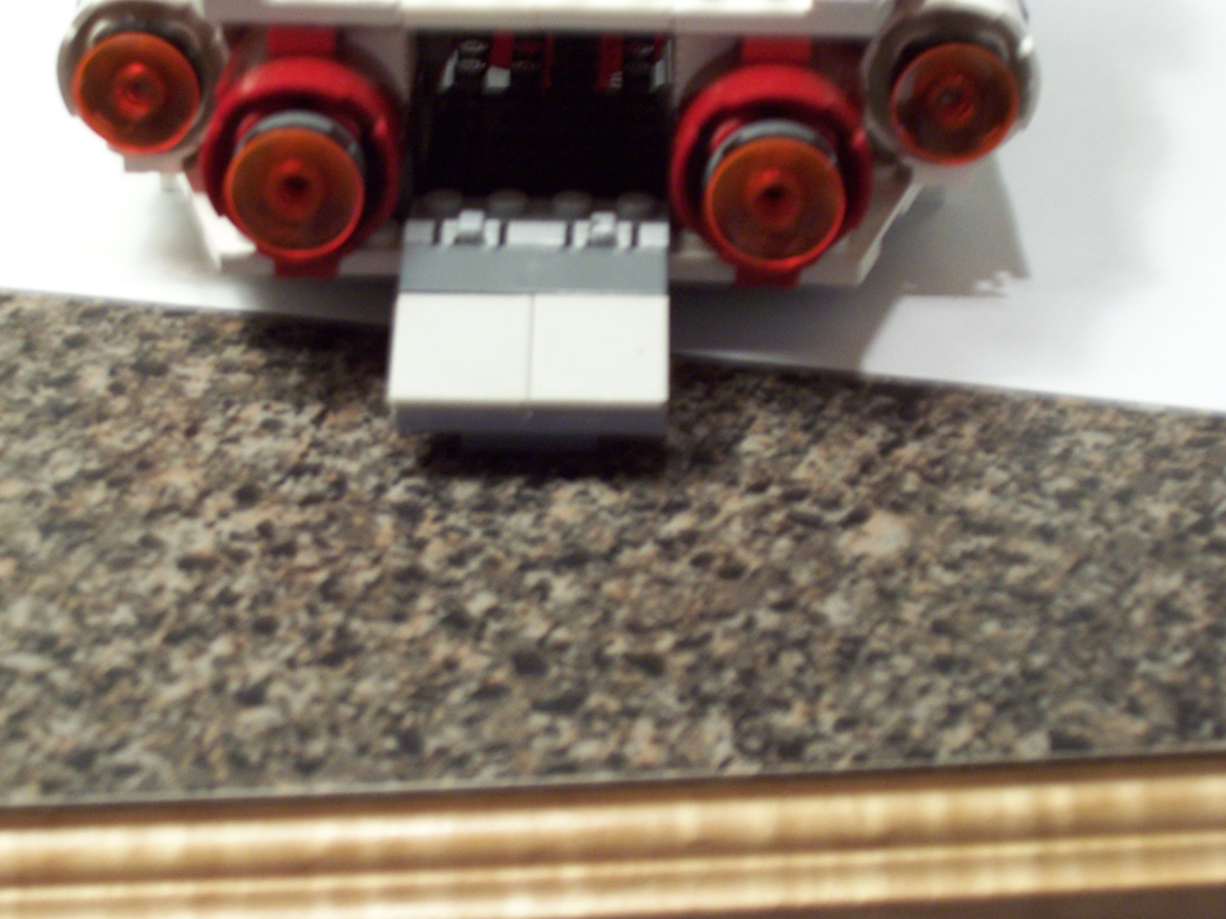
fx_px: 2621
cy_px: 465
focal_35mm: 74
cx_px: 570
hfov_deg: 26.3
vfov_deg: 19.9
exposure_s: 1/8
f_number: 4
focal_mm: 10.8
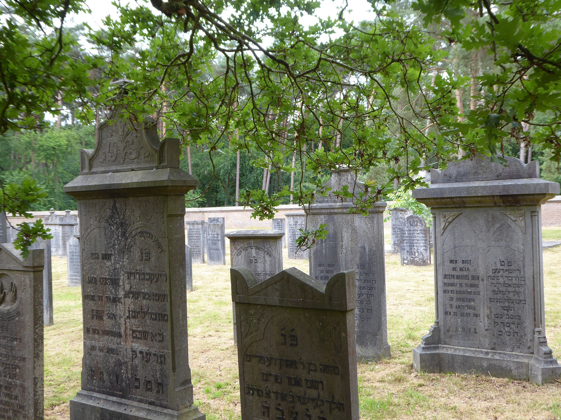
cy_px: 210
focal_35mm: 39
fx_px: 632
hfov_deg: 47.9
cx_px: 280
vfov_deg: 36.8
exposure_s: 1/60
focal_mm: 6.7
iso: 100
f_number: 3.7
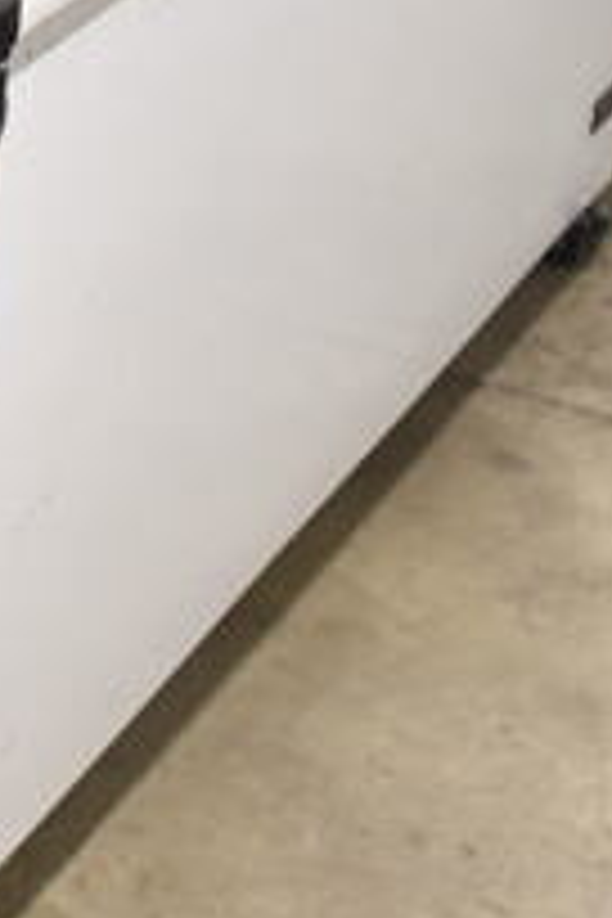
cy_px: 209
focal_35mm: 121
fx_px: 3085
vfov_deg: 16.8
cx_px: -680
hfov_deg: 10.3
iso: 720
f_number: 3.5
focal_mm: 18
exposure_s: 1/30
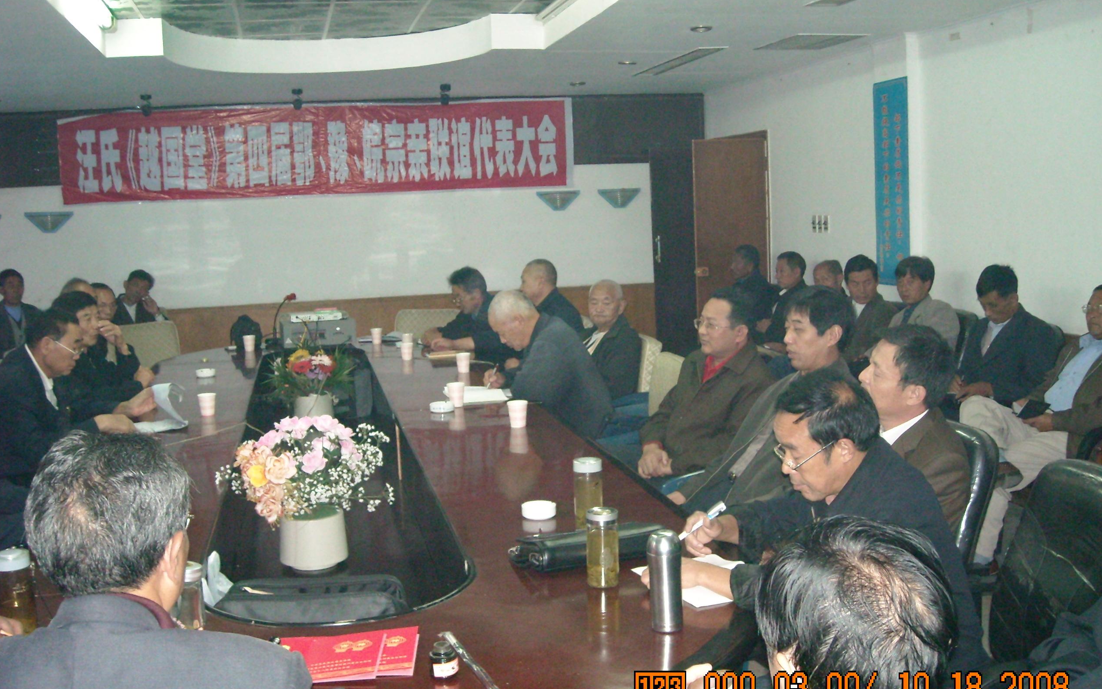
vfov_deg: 33.6
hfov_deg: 51.5
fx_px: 1141
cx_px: 553
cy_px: 352
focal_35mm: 38
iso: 616
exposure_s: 1/60
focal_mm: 5.7
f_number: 2.8
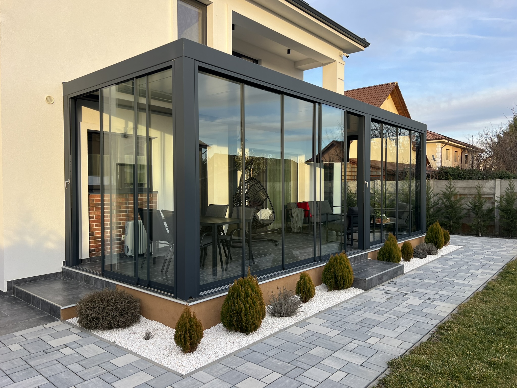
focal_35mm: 26
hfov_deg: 67.3
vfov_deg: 53.1
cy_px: 194
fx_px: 388
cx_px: 258
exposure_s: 1/539
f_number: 1.5
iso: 50
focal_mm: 5.7
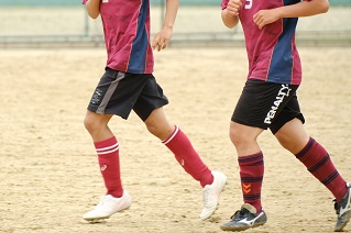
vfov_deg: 2.6
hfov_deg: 3.9
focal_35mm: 524
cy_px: 51
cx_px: 95
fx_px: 5104
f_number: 5.6
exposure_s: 1/250
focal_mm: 222.5
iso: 320
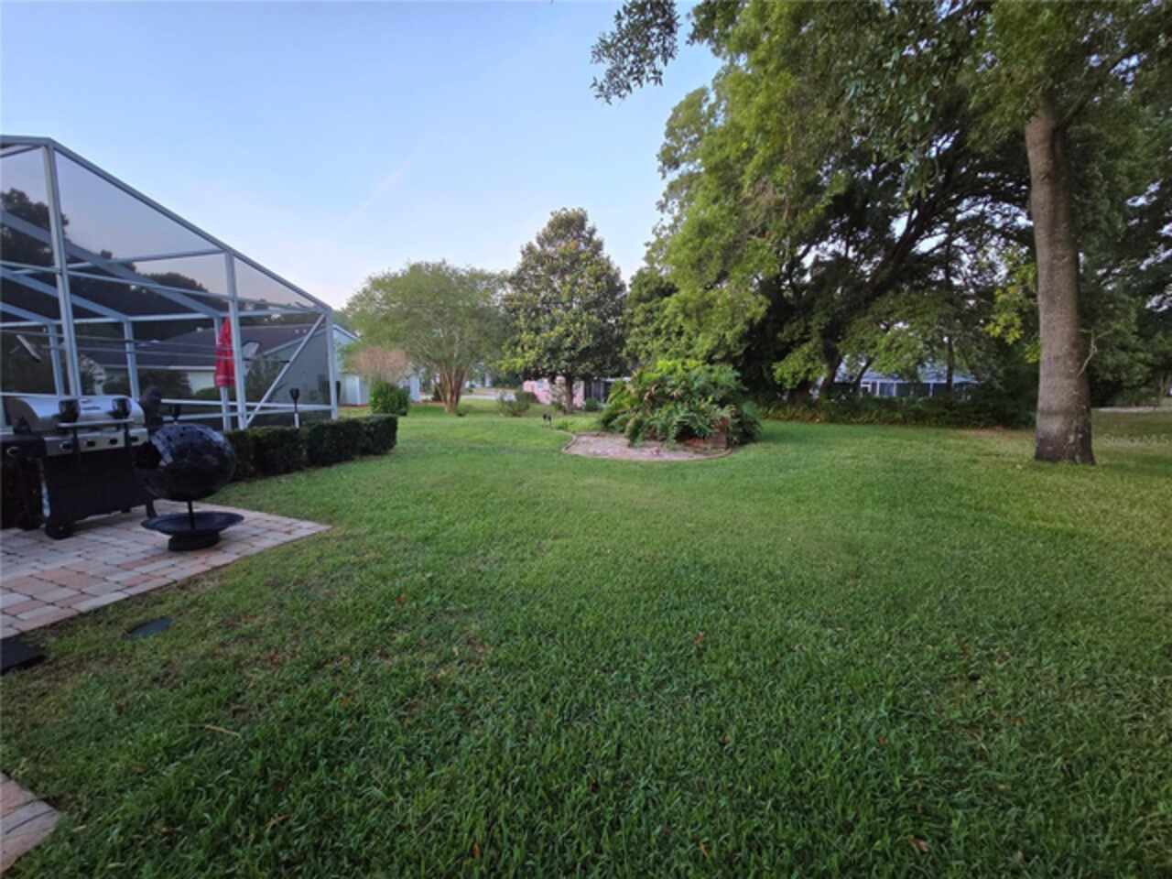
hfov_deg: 106.2
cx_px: 586
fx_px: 440
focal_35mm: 13
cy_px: 440
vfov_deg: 89.9
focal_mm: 2.2
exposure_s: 1/60
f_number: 2.2
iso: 400
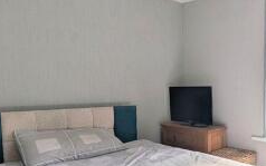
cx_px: 236
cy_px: 100
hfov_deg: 54.0
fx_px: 225
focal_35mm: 31
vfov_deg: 40.5
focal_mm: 2.02
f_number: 1.7
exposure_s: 1/801
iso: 58
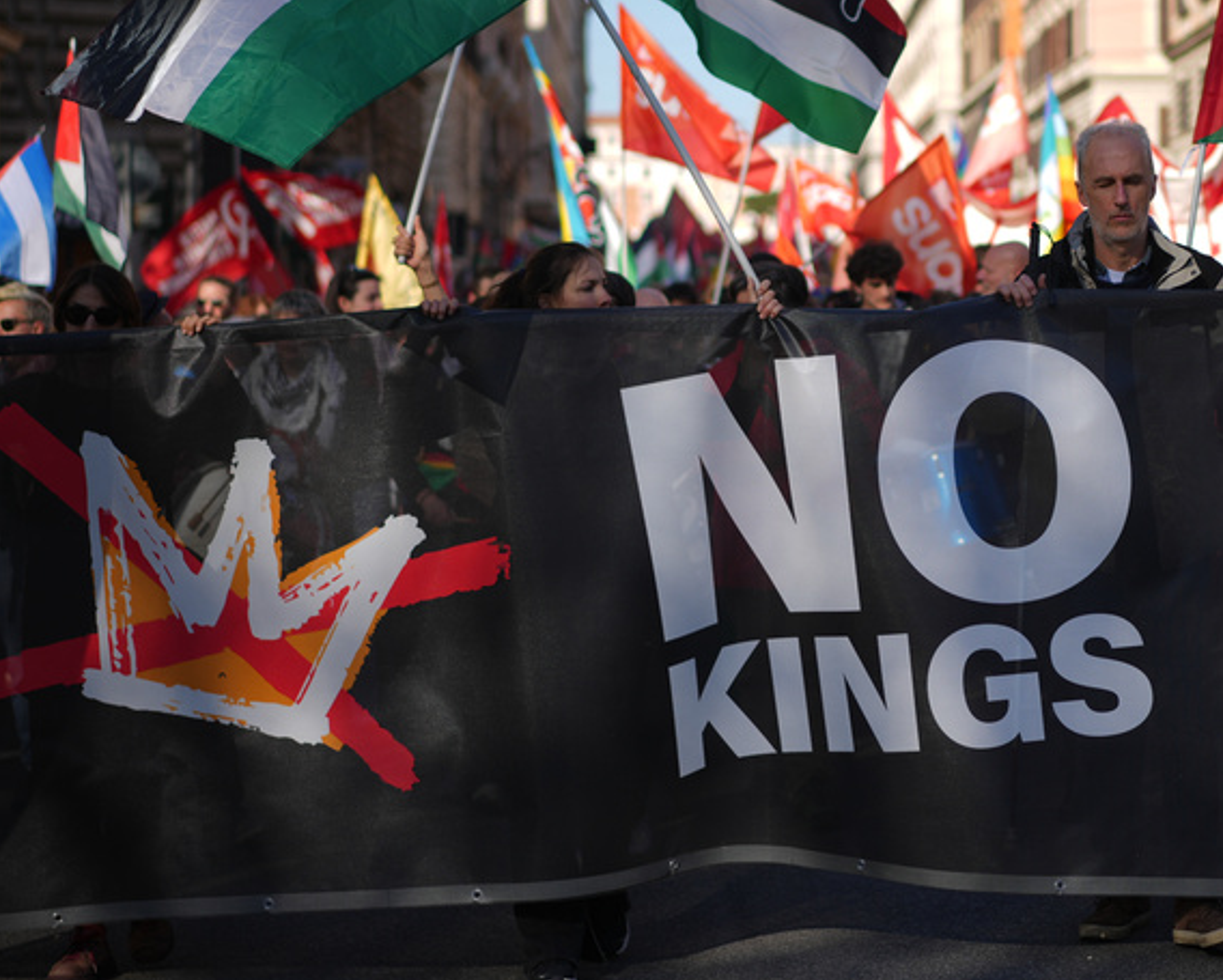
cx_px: 855
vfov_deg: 16.5
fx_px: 3368
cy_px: 299
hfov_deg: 20.5
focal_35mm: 93
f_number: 1.8
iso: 64
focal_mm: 55
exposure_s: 1/2500
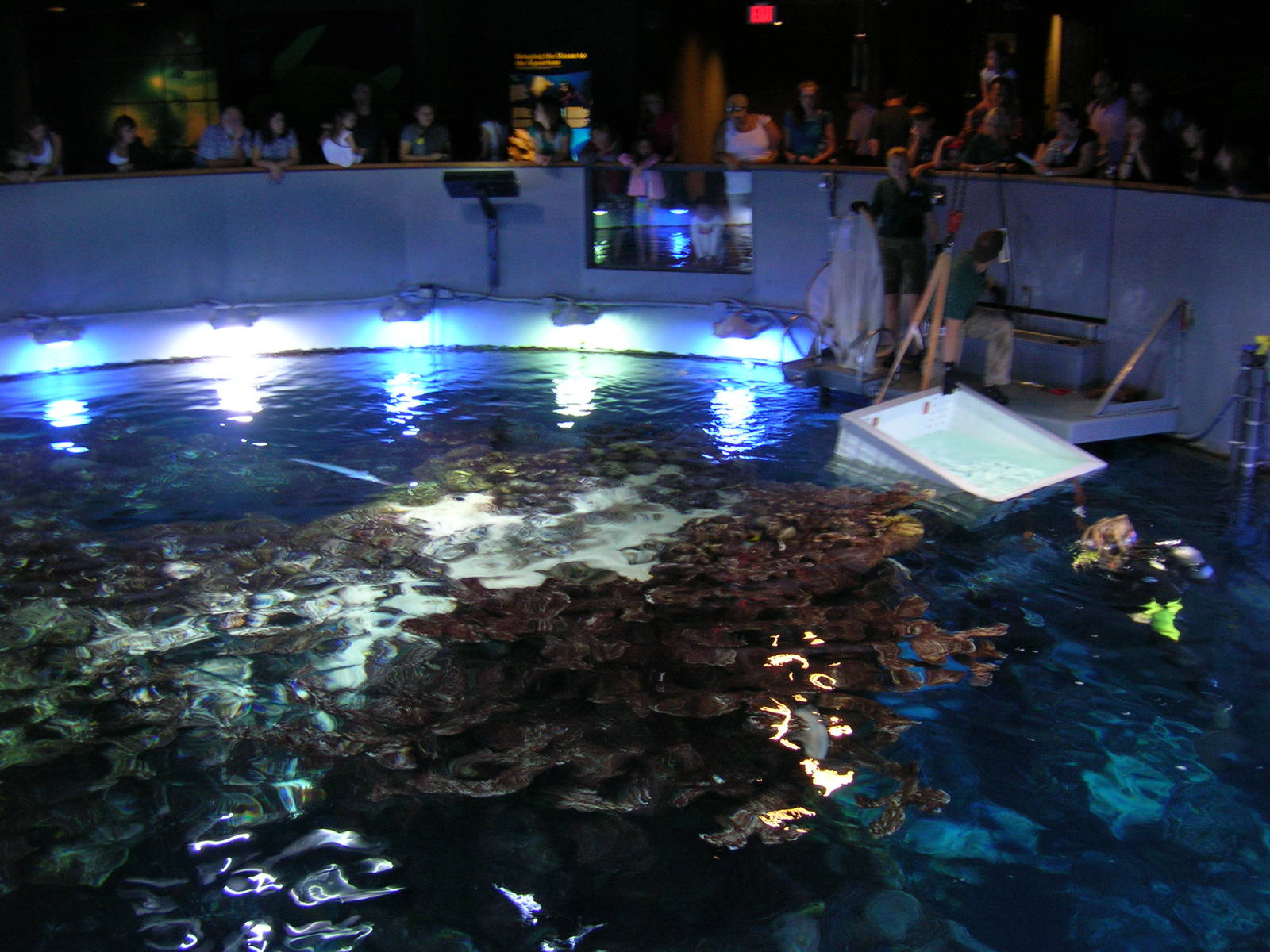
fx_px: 1247
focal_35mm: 34
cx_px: 635
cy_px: 476
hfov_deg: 54.0
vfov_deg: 41.8
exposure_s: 1/11.2
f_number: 2.9
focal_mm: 5.7
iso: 100
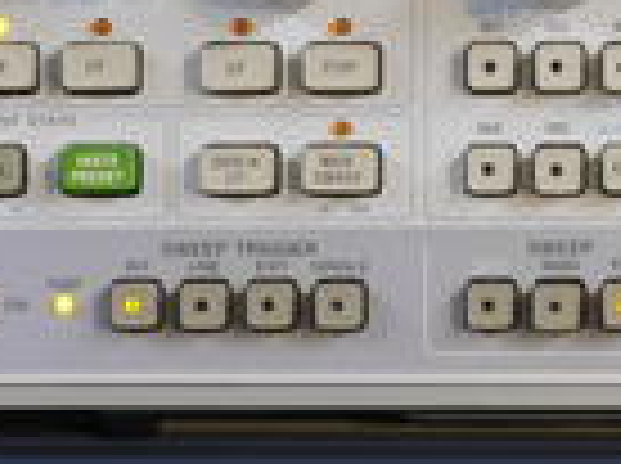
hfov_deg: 5.2
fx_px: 6769
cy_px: 77
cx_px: 652
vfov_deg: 3.9
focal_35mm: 378
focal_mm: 65
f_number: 22
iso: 800
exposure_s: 1/1.3
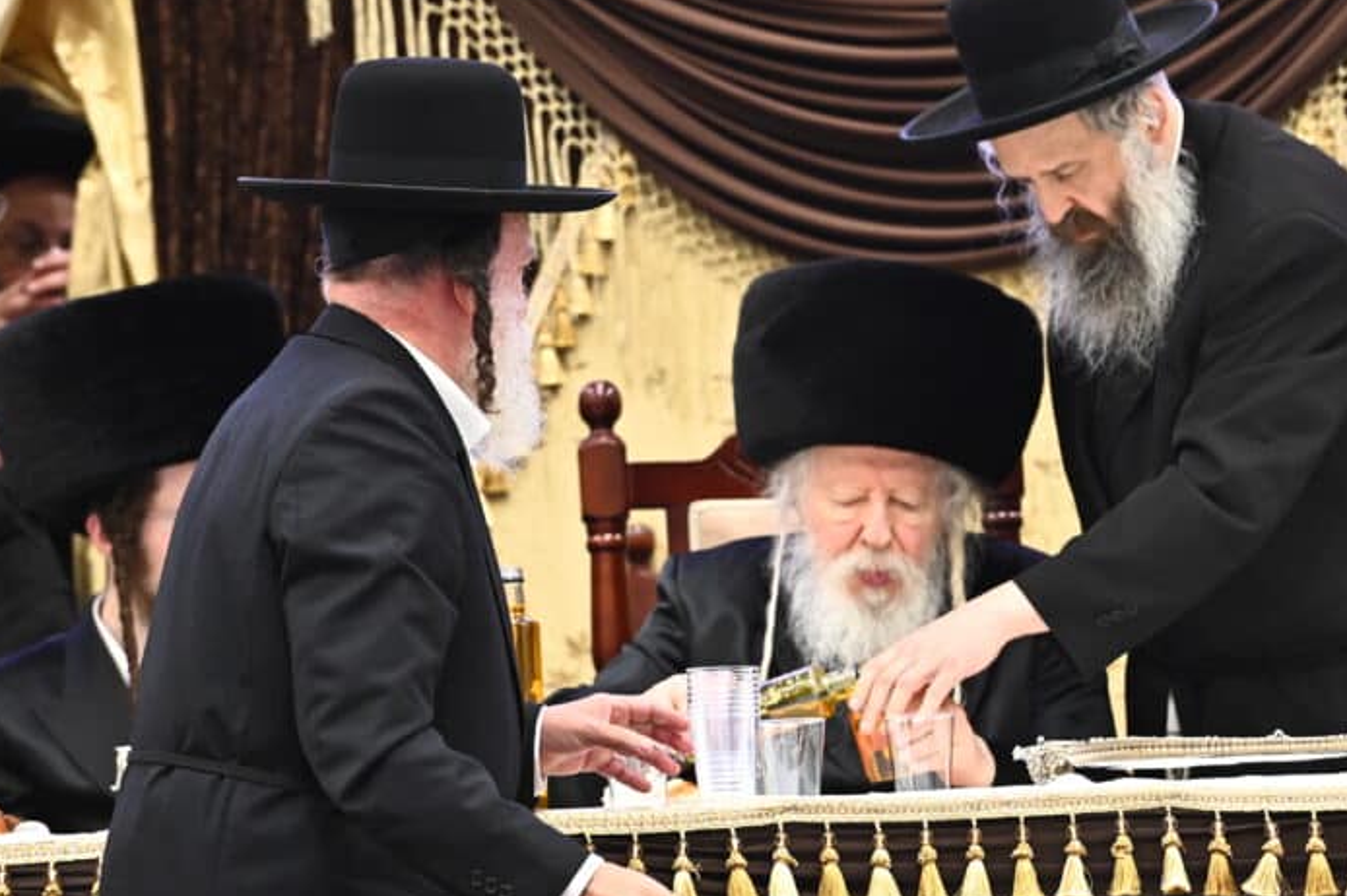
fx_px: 11032
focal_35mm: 295
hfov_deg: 7.0
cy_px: 419
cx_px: 765
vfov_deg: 4.7
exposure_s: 1/200
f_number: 5.6
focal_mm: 200
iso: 2000
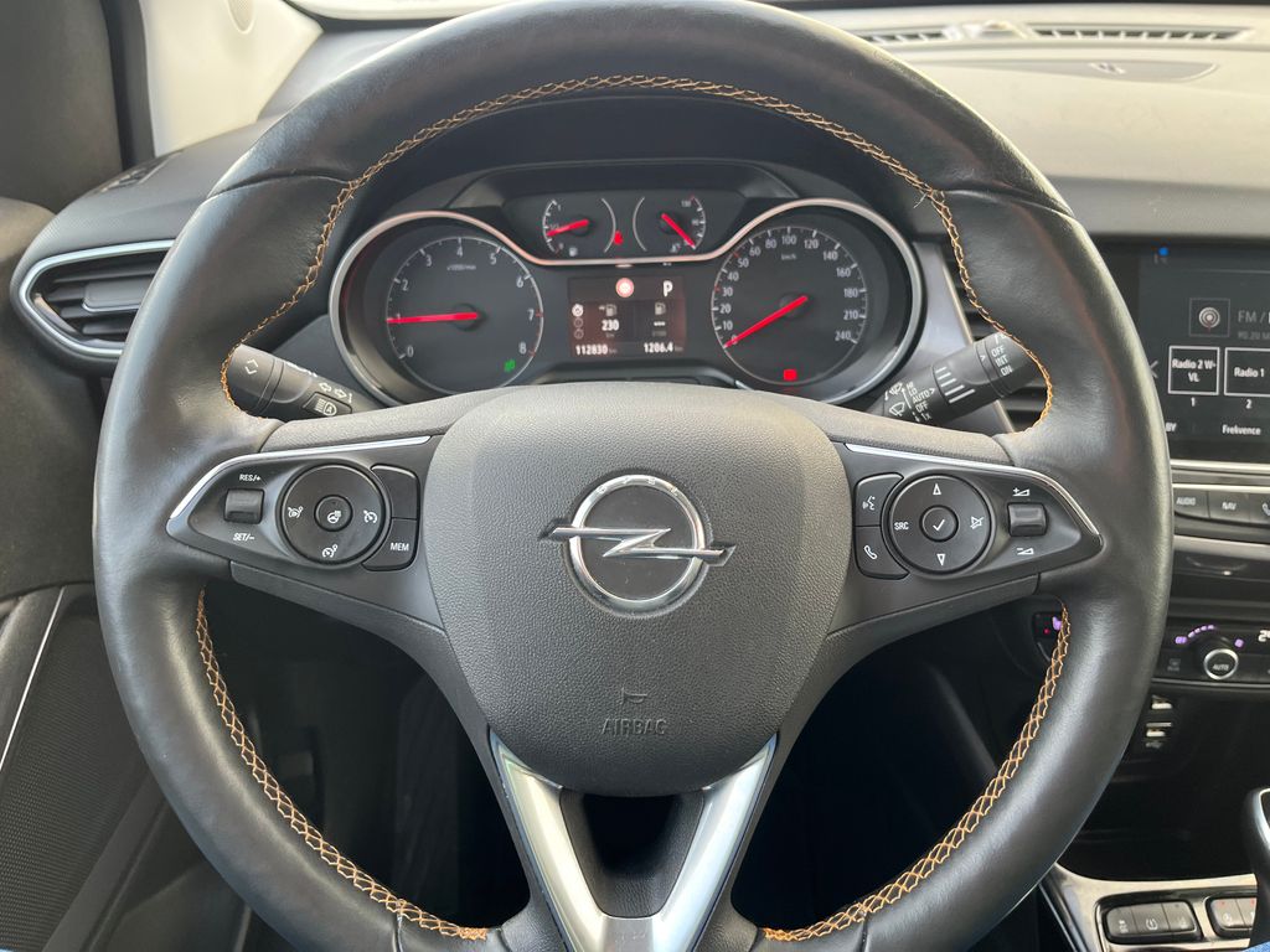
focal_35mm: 26
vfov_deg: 53.1
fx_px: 954
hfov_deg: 67.3
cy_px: 476
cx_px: 635
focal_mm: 5.1
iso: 100
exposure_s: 1/122
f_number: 1.6
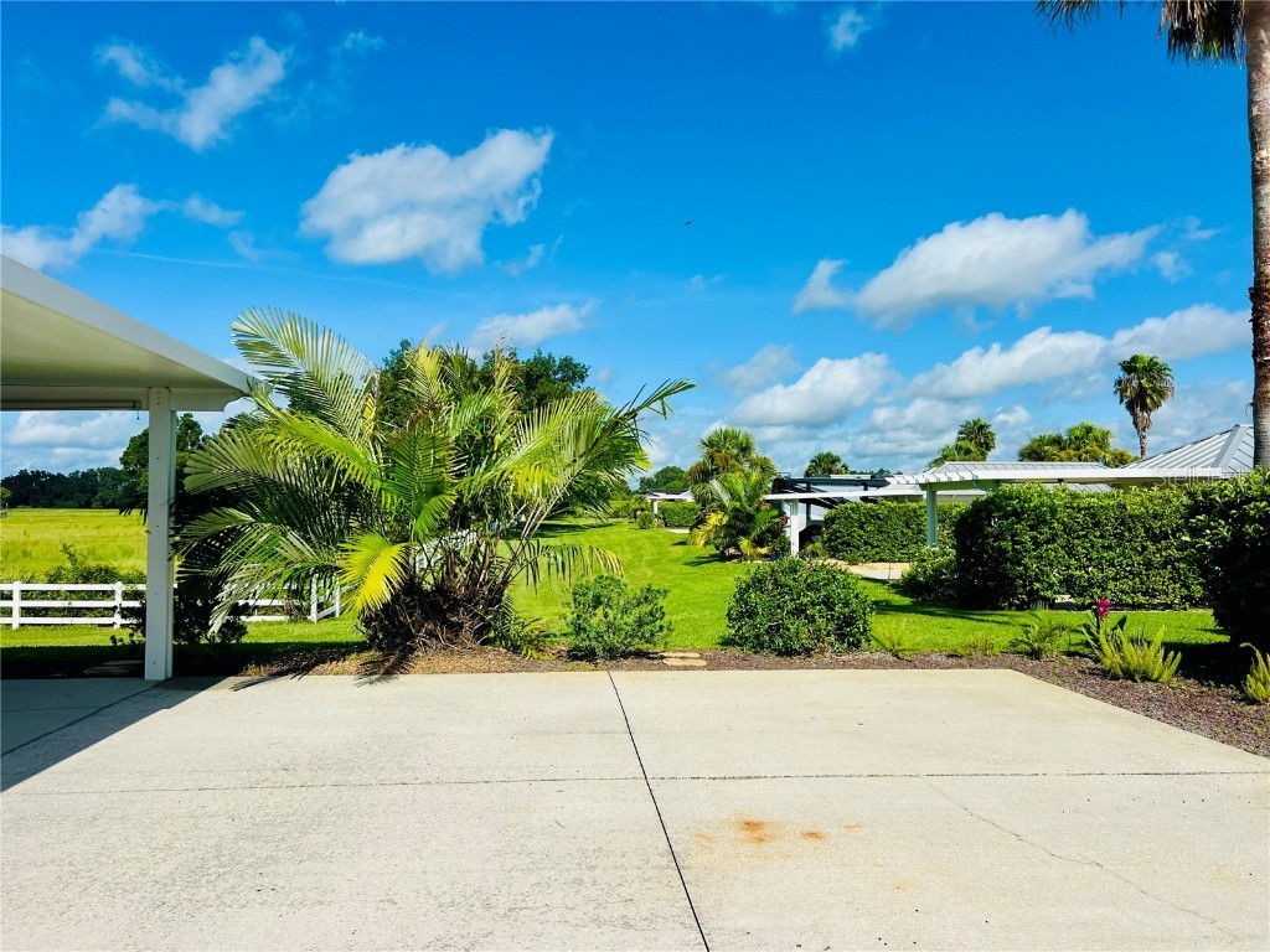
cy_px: 476
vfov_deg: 53.1
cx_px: 635
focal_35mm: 26
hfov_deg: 67.3
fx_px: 954
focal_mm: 5.7
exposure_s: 1/5319
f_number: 1.5
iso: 50
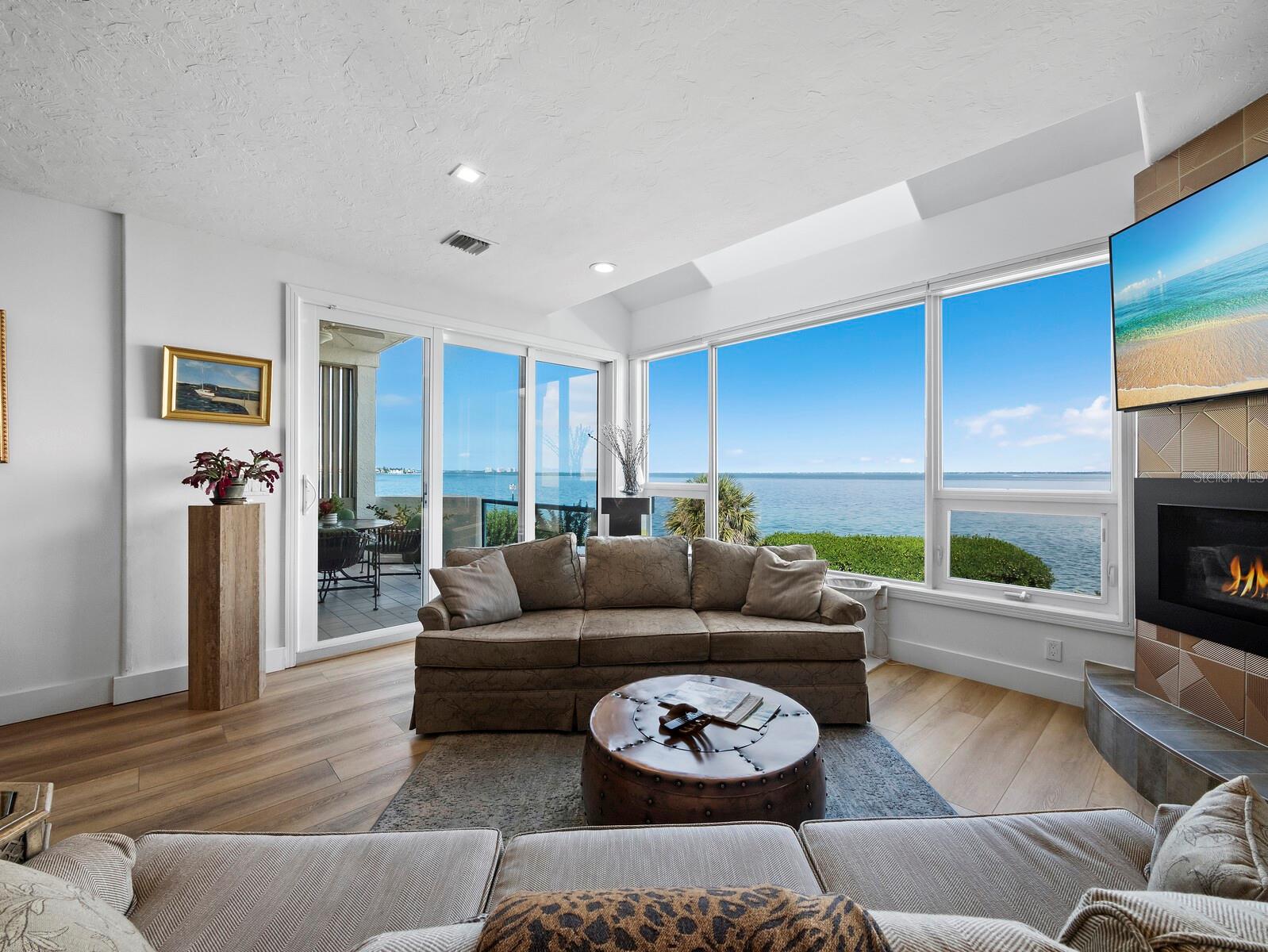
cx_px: 634
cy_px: 476
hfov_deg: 102.0
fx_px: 513
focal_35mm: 14
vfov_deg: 85.7
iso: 400
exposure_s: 1/25
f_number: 10
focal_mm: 7
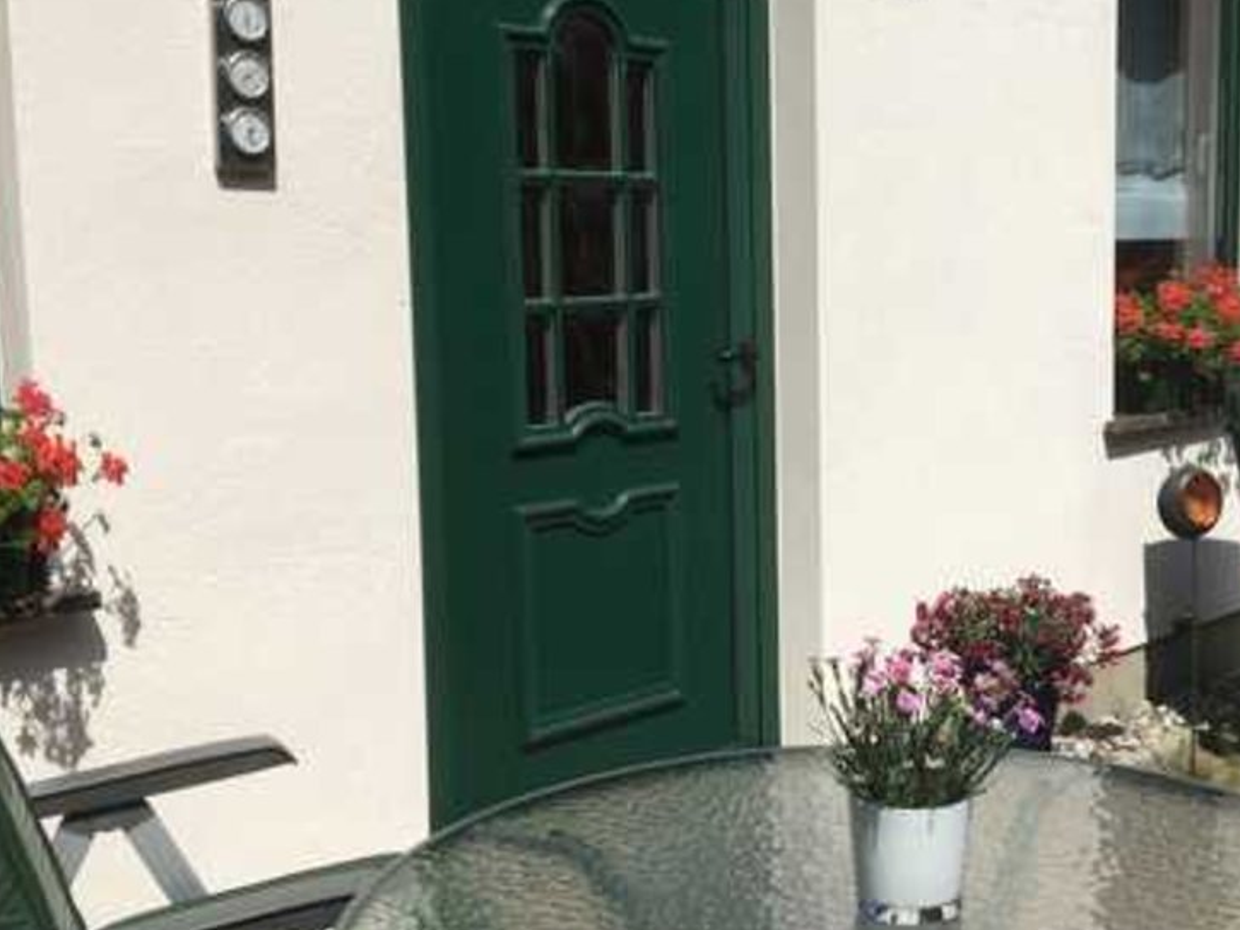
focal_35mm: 48
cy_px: 438
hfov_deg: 39.2
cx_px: 833
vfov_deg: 30.3
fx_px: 1720
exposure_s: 1/2481
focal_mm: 4.15
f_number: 2.2
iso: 25
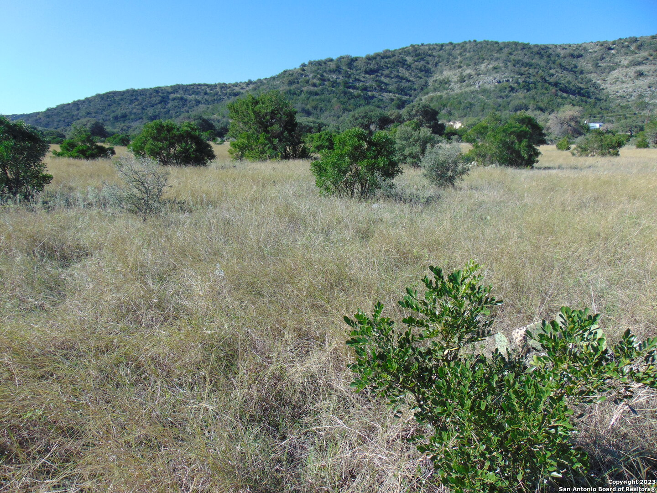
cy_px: 246
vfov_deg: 54.9
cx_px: 328
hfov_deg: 69.4
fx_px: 474
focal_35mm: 25
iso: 80
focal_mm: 4.5
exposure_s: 1/200
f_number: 7.7
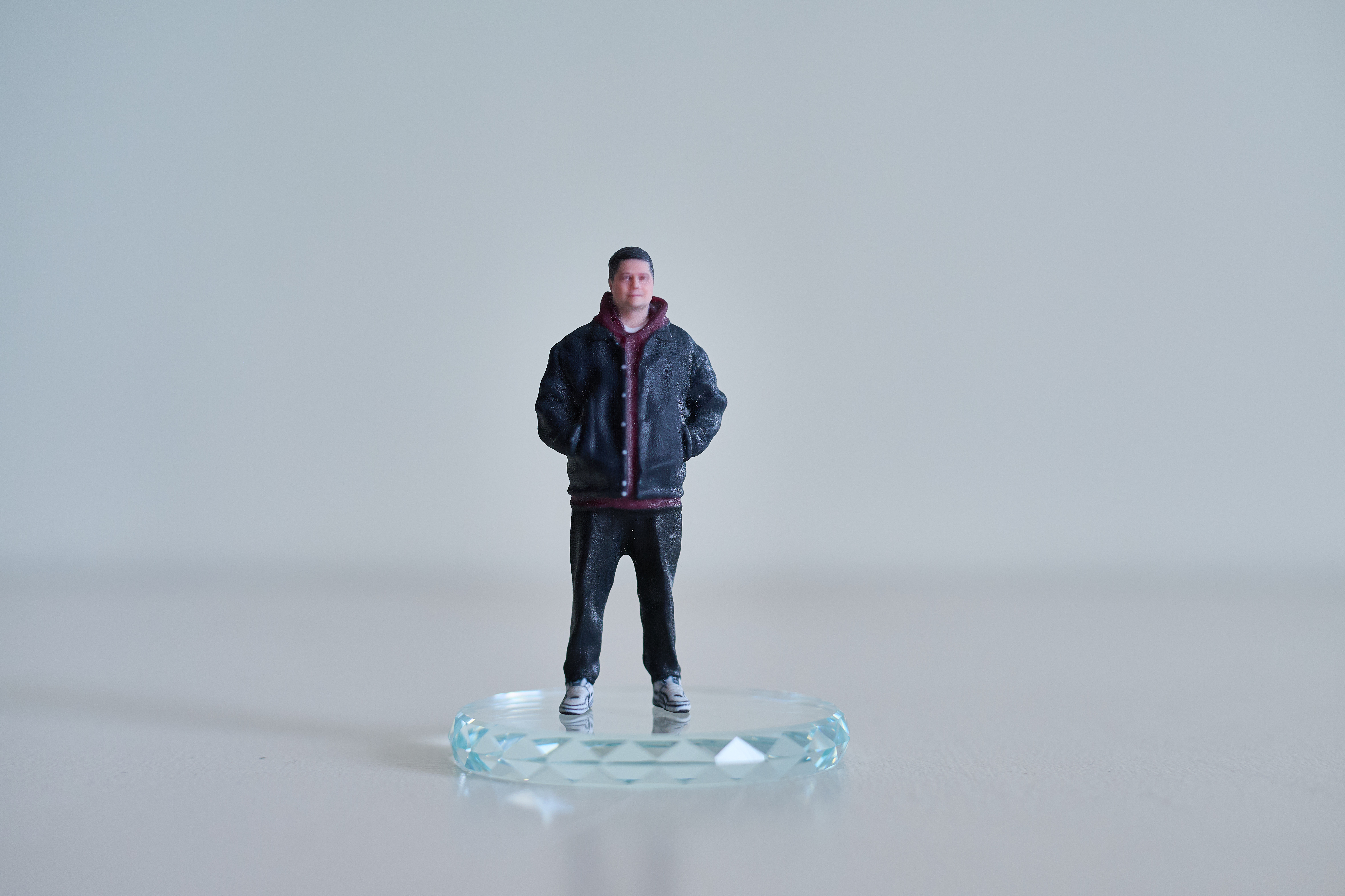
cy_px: 448
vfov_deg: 27.0
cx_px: 672
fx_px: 1868
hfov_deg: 39.6
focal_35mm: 50
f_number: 2.8
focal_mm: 50
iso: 400
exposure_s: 1/400
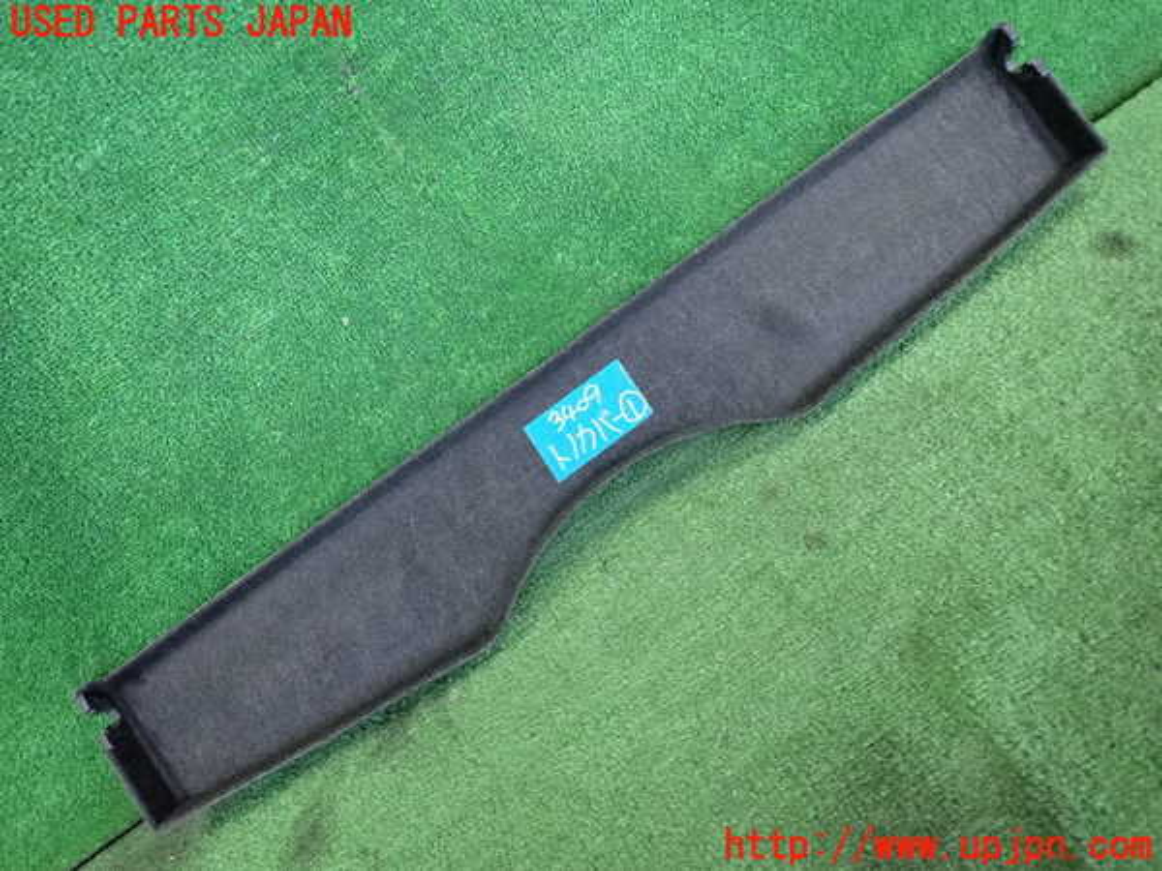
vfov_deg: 54.9
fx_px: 839
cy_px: 436
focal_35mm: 25
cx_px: 581
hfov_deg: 69.4
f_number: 2
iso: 1600
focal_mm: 4.5
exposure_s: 1/125
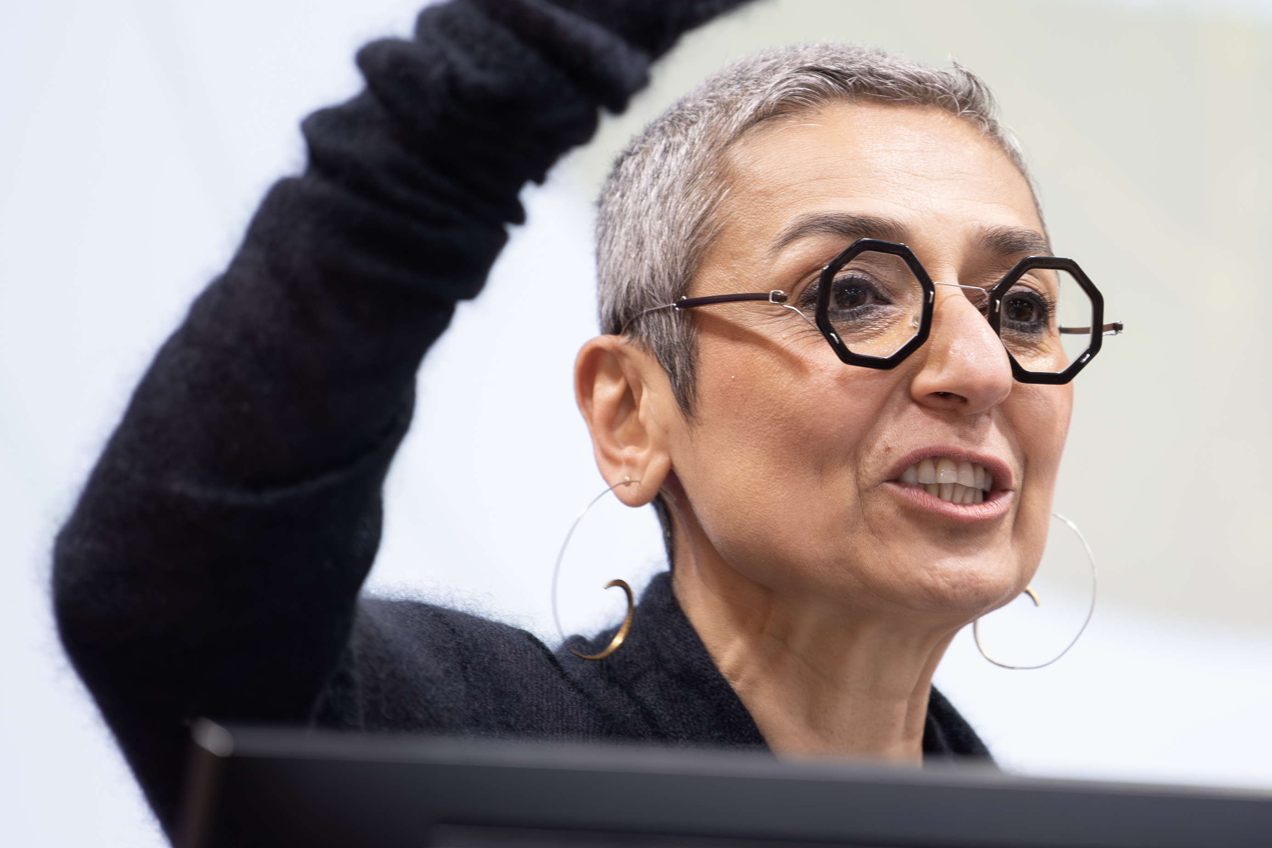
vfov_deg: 3.7
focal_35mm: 372
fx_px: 13143
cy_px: 294
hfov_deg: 5.5
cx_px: 985
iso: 640
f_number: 3.2
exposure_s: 1/125
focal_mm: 185
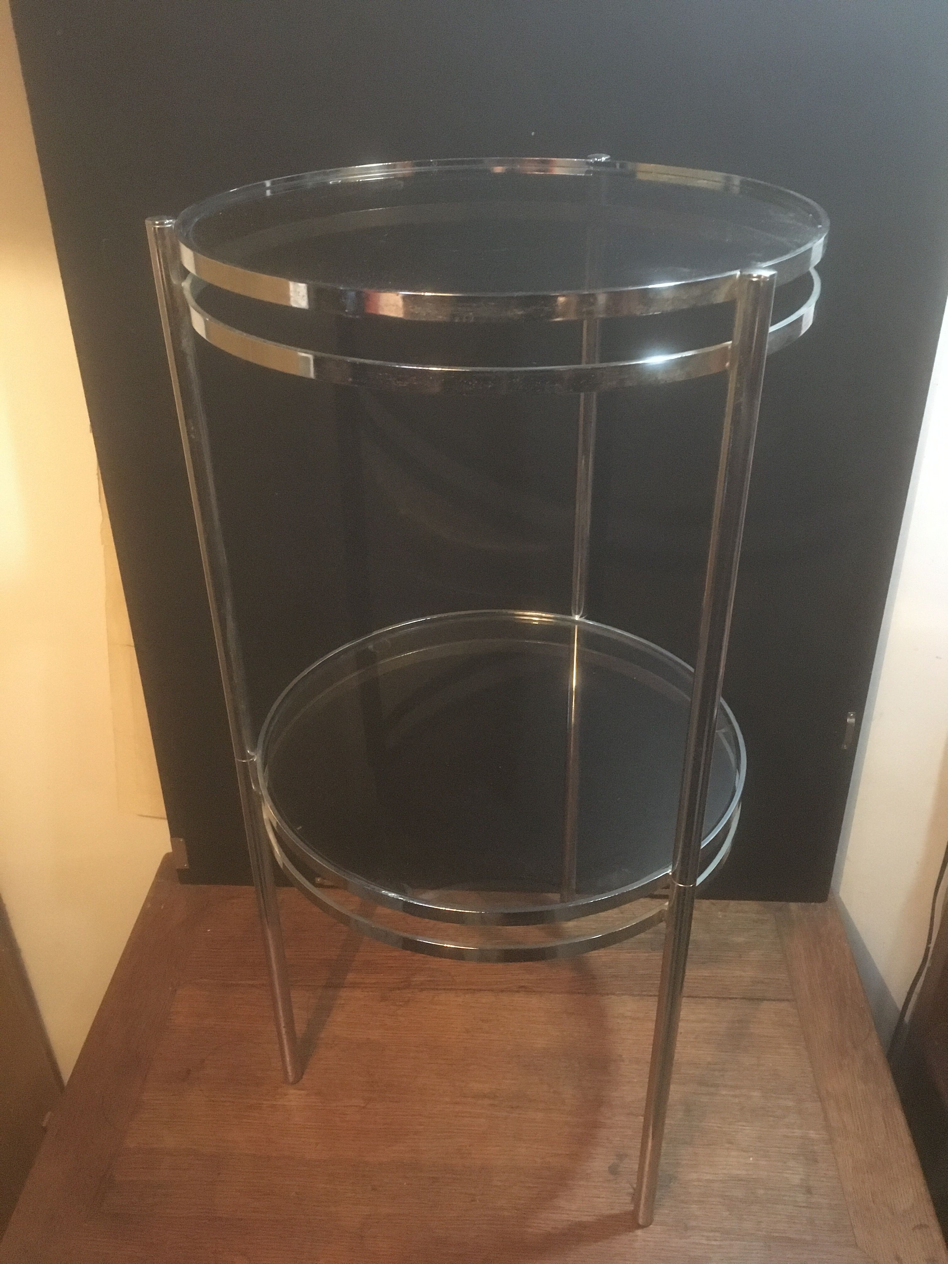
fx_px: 1059
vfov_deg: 61.7
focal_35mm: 29
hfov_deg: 48.2
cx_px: 474
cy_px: 632
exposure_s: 1/17
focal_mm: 4.15
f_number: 2.2
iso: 320
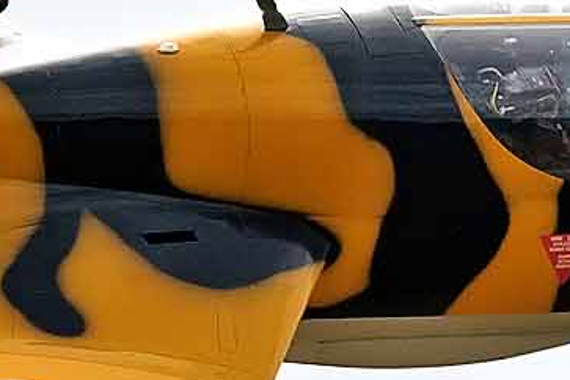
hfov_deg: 0.9
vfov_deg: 0.6
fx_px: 35733
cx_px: -217
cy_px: 333
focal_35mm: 2257
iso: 640
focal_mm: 400
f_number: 6.3
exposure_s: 1/3200
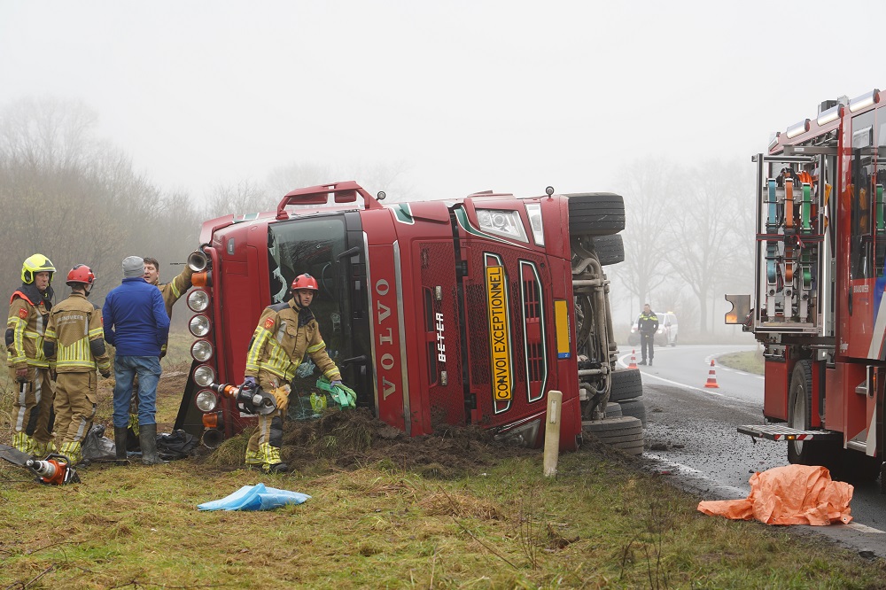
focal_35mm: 103
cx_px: 443
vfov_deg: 13.3
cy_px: 295
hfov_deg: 19.8
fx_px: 2534
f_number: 6.3
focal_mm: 103
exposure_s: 1/60
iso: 160
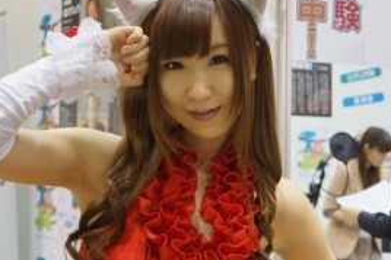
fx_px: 976
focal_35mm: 90
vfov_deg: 15.2
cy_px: 133
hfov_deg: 22.6
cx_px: 219
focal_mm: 29
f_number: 4
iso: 800
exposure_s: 1/60
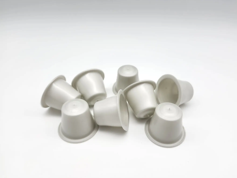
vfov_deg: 54.8
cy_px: 95
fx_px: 171
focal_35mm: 25
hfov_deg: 69.4
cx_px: 121
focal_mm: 5.54
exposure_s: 1/180
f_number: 1.8
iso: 25
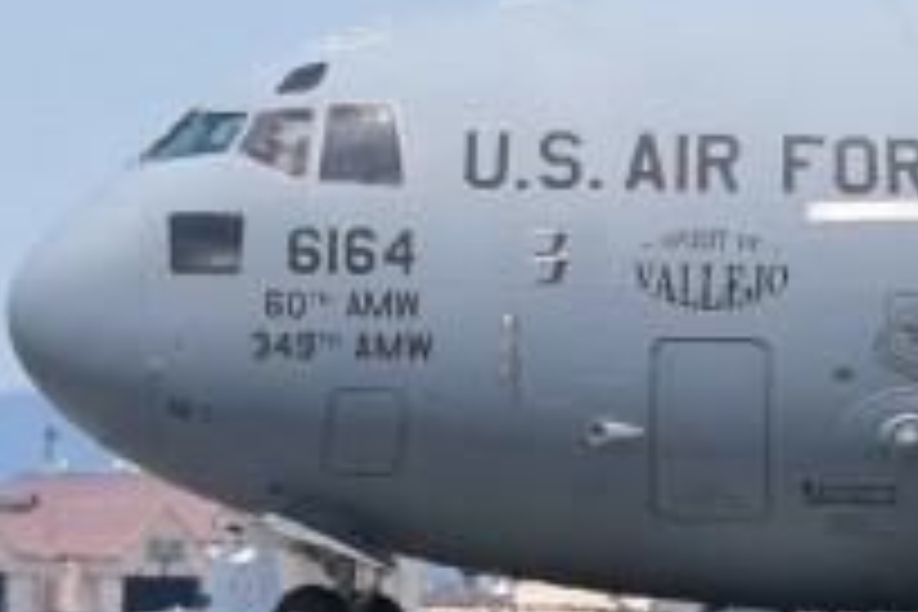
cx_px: 2624
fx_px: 15273
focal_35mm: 599
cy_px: 171
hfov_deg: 3.4
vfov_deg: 2.3
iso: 250
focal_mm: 68
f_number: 7.1
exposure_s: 1/1000
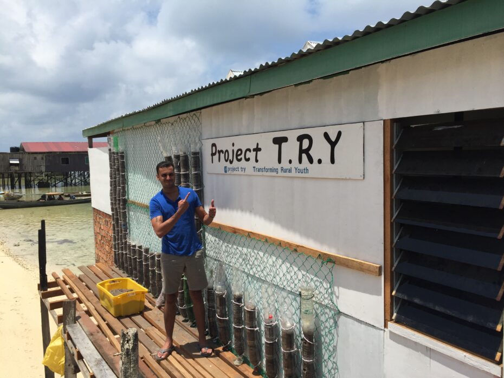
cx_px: 252
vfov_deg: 48.2
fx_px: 422
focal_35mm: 29
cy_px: 189
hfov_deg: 61.6
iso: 32
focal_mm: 4.15
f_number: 2.2
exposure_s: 1/3049
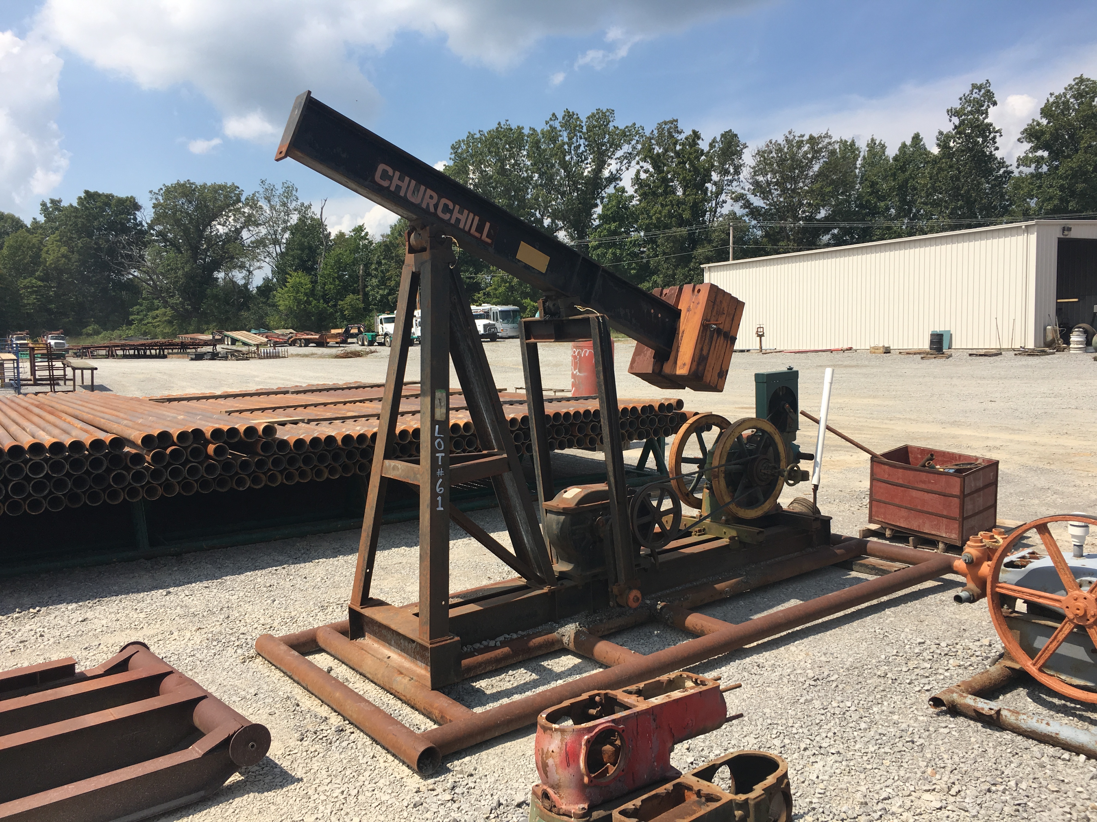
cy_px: 411
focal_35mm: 29
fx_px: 919
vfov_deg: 48.2
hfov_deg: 61.7
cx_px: 548
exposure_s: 1/1570
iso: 25
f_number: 2.2
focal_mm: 4.15
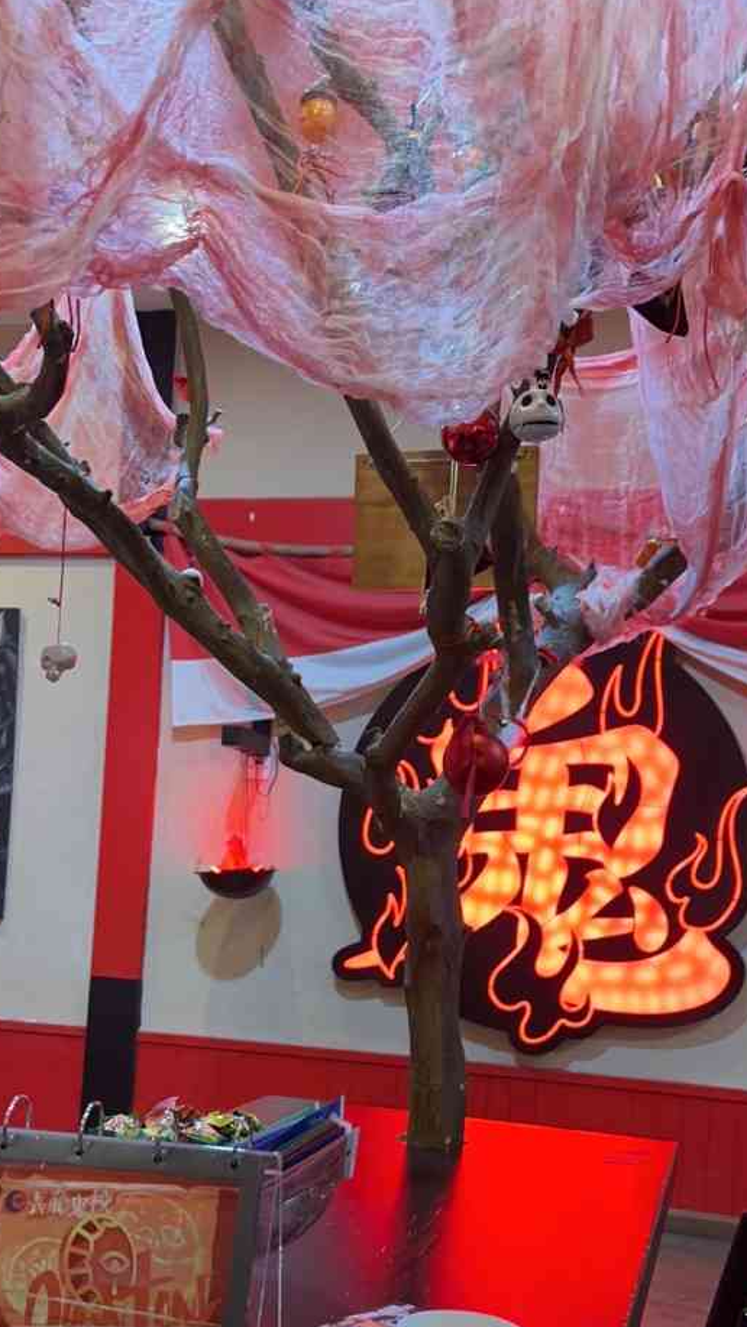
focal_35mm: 61
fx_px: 2147
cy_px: 659
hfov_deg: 19.7
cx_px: 392
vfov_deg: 34.4
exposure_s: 1/50
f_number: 1.78
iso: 500
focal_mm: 6.86
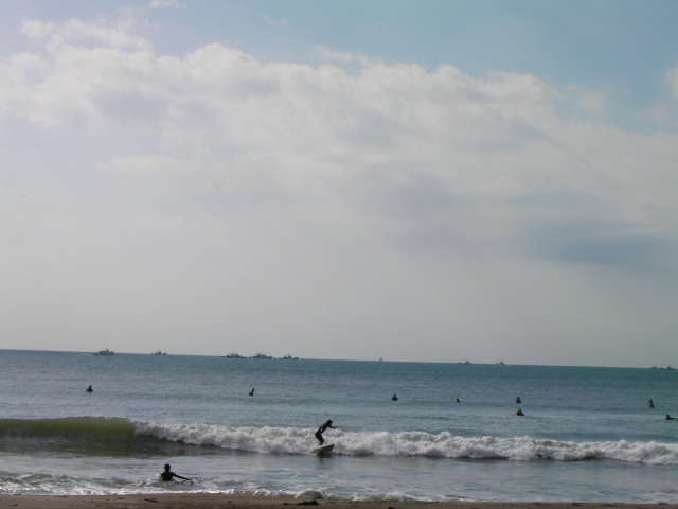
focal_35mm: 104
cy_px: 254
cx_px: 339
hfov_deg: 18.9
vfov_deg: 14.2
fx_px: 2037
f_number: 6.2
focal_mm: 17.3
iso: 50
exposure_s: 1/573
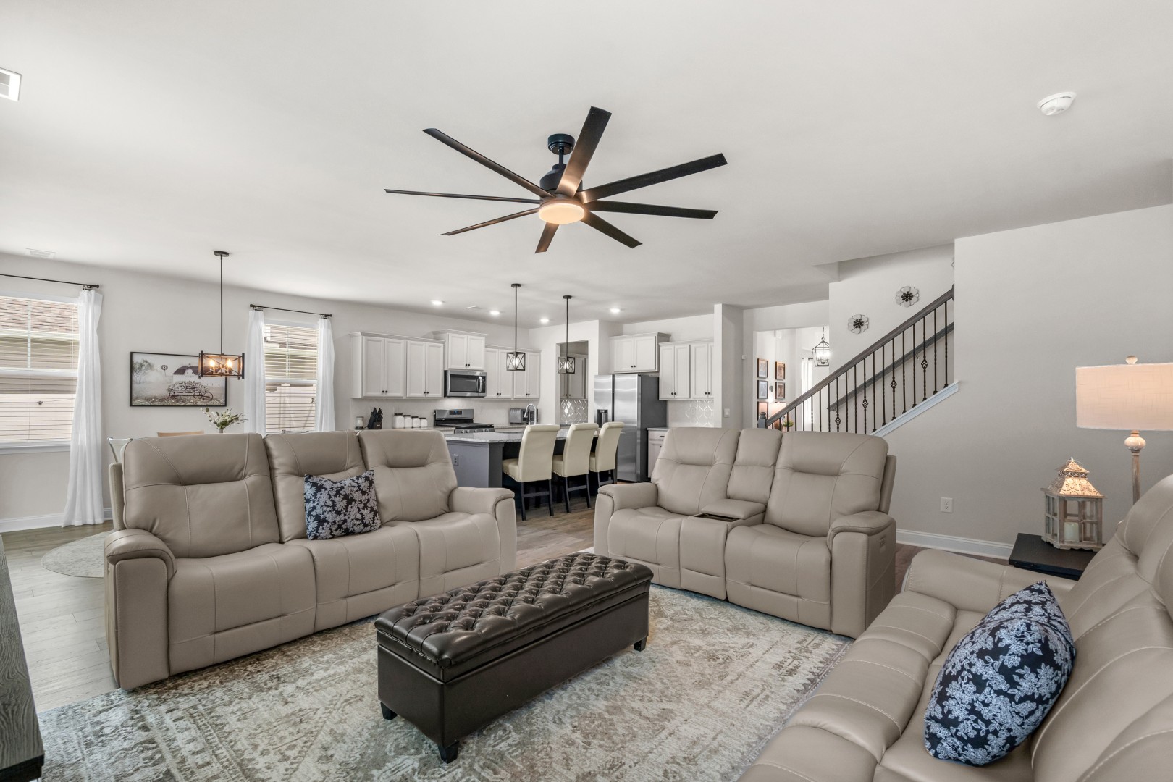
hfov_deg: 96.7
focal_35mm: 16
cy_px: 391
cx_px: 586
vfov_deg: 73.7
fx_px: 521
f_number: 8
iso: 640
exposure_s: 1/15
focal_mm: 16
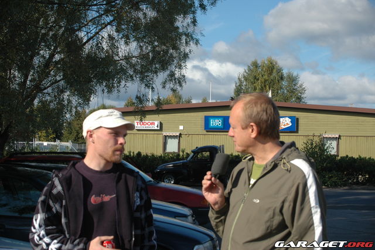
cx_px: 188
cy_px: 125
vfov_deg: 18.2
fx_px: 781
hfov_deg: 27.0
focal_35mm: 75
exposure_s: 1/400
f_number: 10
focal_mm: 50
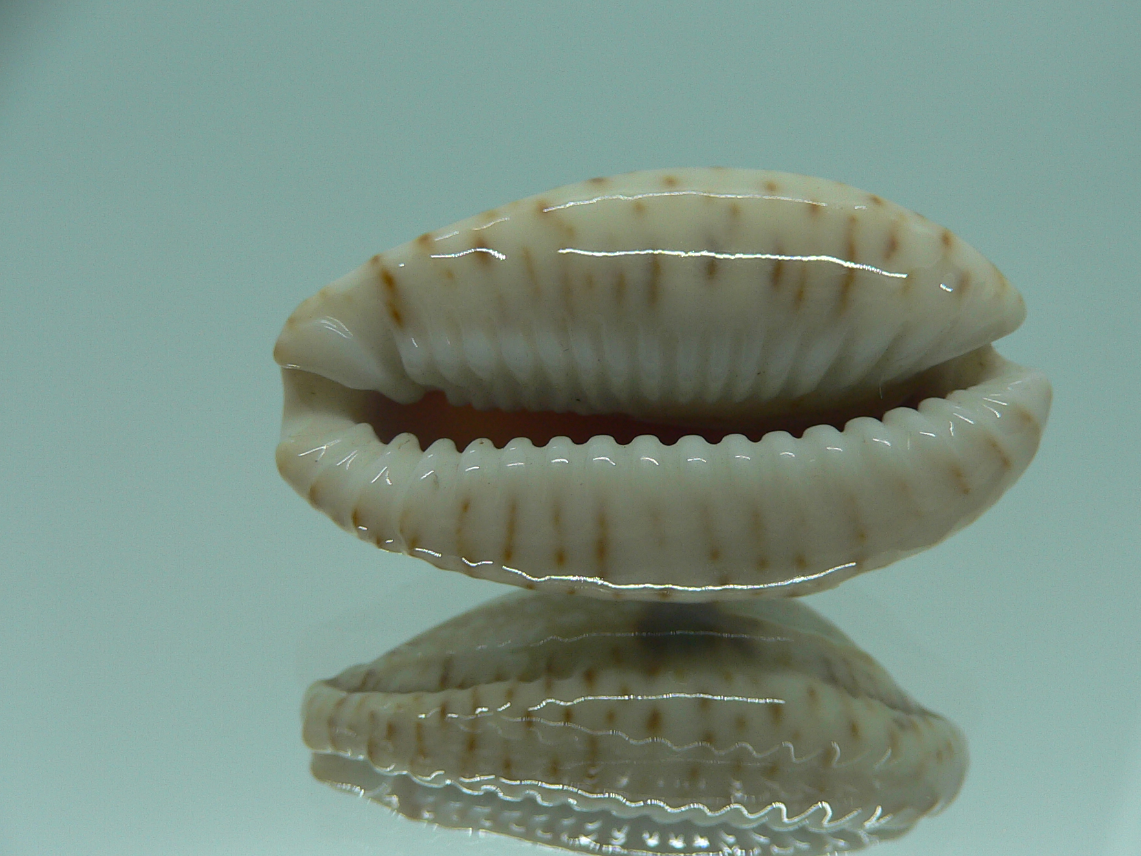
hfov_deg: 46.7
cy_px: 487
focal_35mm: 40
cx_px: 622
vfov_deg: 35.9
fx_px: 1318
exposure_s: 1/80
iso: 80
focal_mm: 4.6
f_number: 2.8
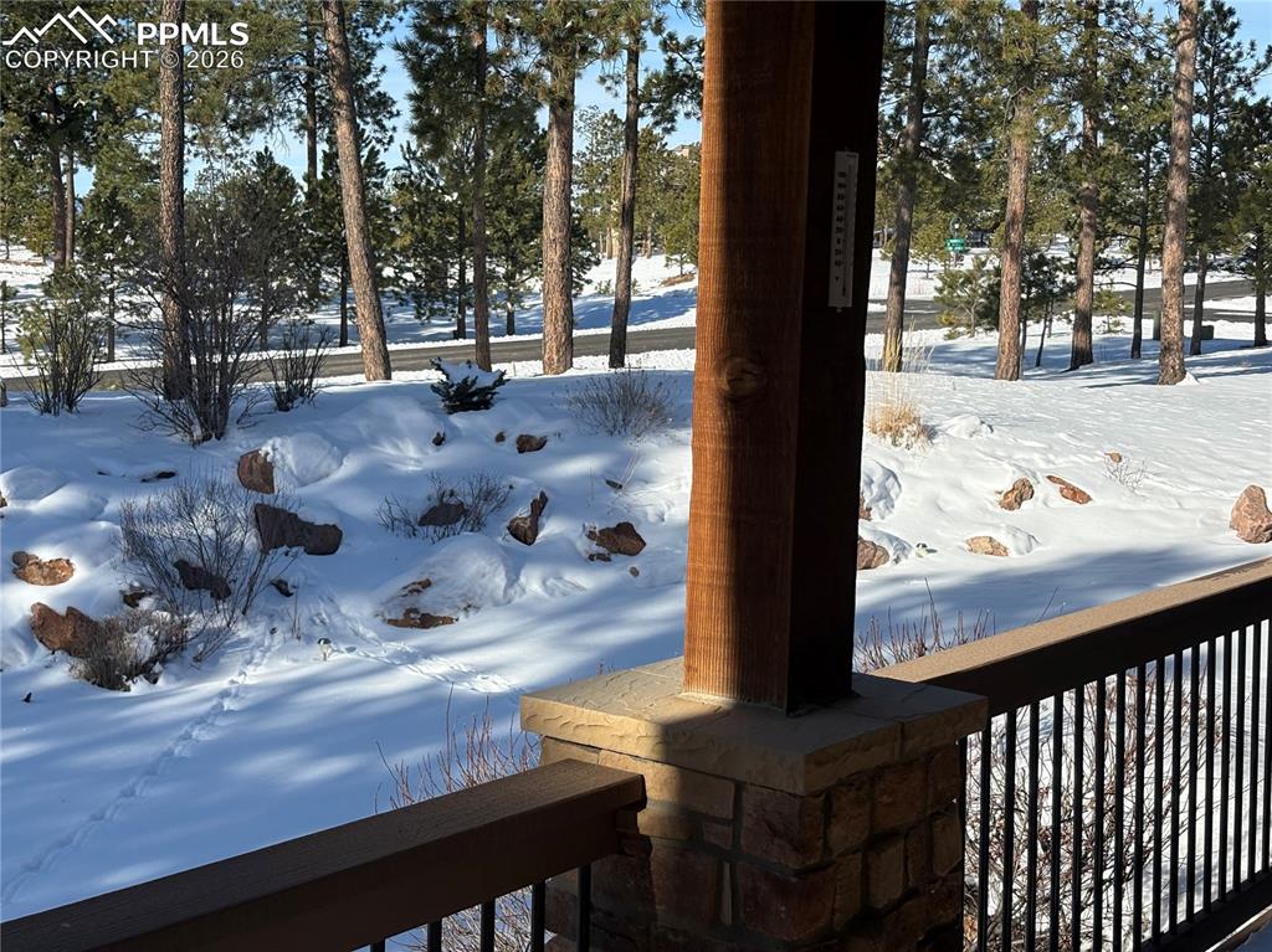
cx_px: 636
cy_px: 476
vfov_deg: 28.0
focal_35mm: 52
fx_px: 1910
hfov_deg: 36.8
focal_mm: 5.96
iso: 50
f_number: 1.6
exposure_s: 1/3831
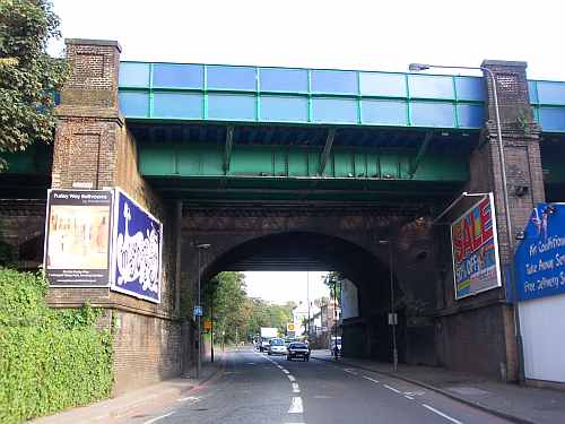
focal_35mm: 39
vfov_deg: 36.8
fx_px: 637
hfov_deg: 47.9
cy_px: 212
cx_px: 282
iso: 64
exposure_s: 1/60
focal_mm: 6.4
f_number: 3.9
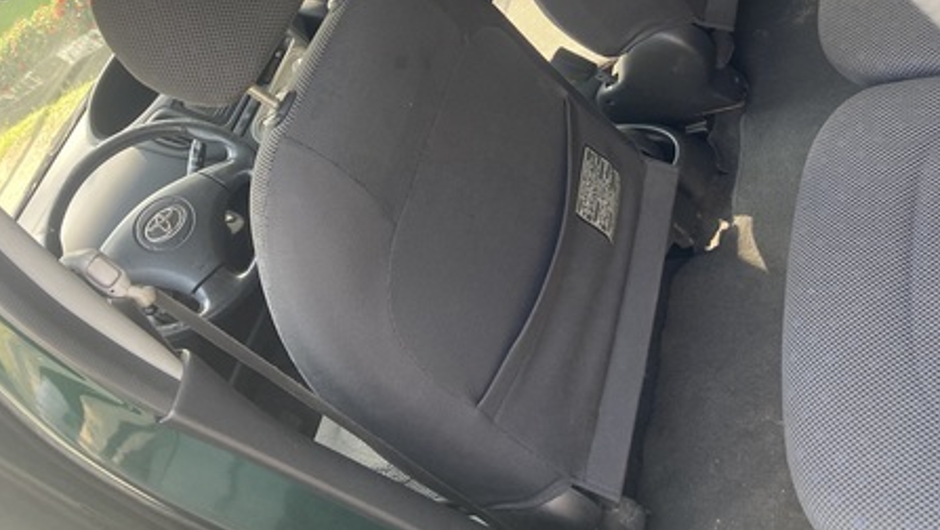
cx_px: 469
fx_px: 948
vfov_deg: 28.2
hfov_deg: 52.8
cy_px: -63
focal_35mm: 38
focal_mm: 4.25
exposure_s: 1/122
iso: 64
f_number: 1.8
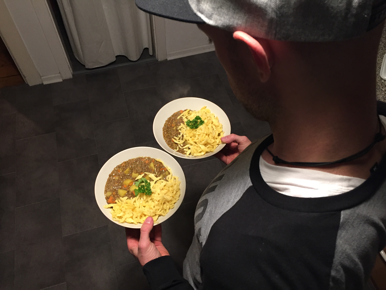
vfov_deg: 48.2
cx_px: 193
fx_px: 323
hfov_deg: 61.7
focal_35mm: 29
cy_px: 145
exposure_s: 1/33
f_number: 2.2
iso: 200
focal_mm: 4.15
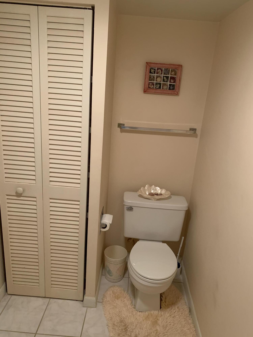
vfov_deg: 67.3
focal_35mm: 26
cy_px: 168
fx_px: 253
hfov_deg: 53.1
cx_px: 126
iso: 320
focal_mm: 4.25
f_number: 1.8
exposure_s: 1/60
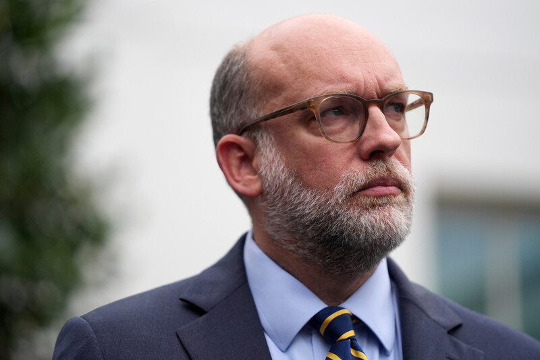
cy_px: 180
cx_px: 270
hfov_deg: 10.3
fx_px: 3001
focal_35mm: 200
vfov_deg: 6.9
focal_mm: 200
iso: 400
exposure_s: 1/1250
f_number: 2.8
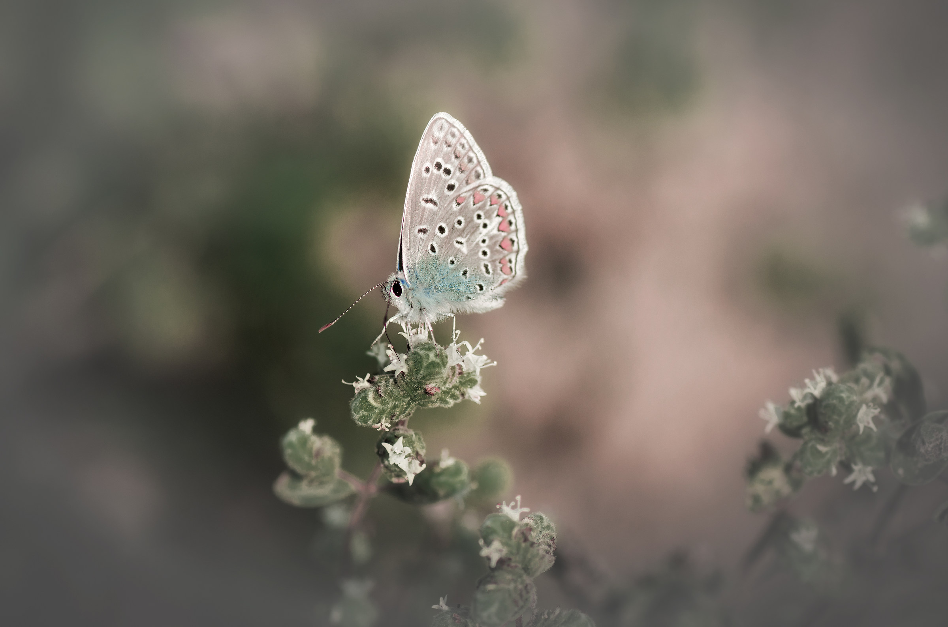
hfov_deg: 15.2
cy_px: 314
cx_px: 474
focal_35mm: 135
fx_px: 3547
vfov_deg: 10.1
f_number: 7.1
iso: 320
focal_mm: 90
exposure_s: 1/1250
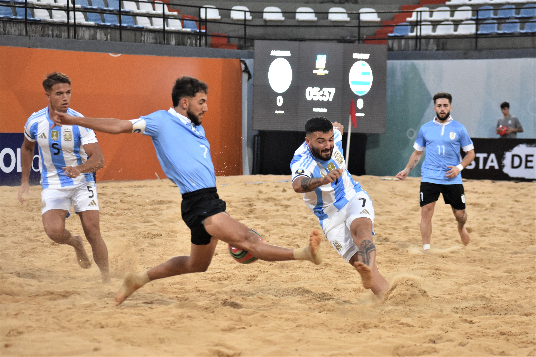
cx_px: 268
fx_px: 2188
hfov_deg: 14.0
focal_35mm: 147
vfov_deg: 9.3
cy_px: 178
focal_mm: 98
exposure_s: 1/640
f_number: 4.8
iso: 1250
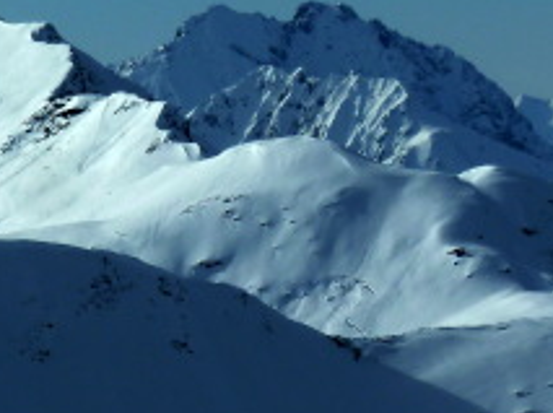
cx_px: -55
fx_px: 13716
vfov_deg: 1.7
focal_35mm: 860
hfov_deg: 2.3
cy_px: 291
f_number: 5.6
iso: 80
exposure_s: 1/800
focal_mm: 49.2
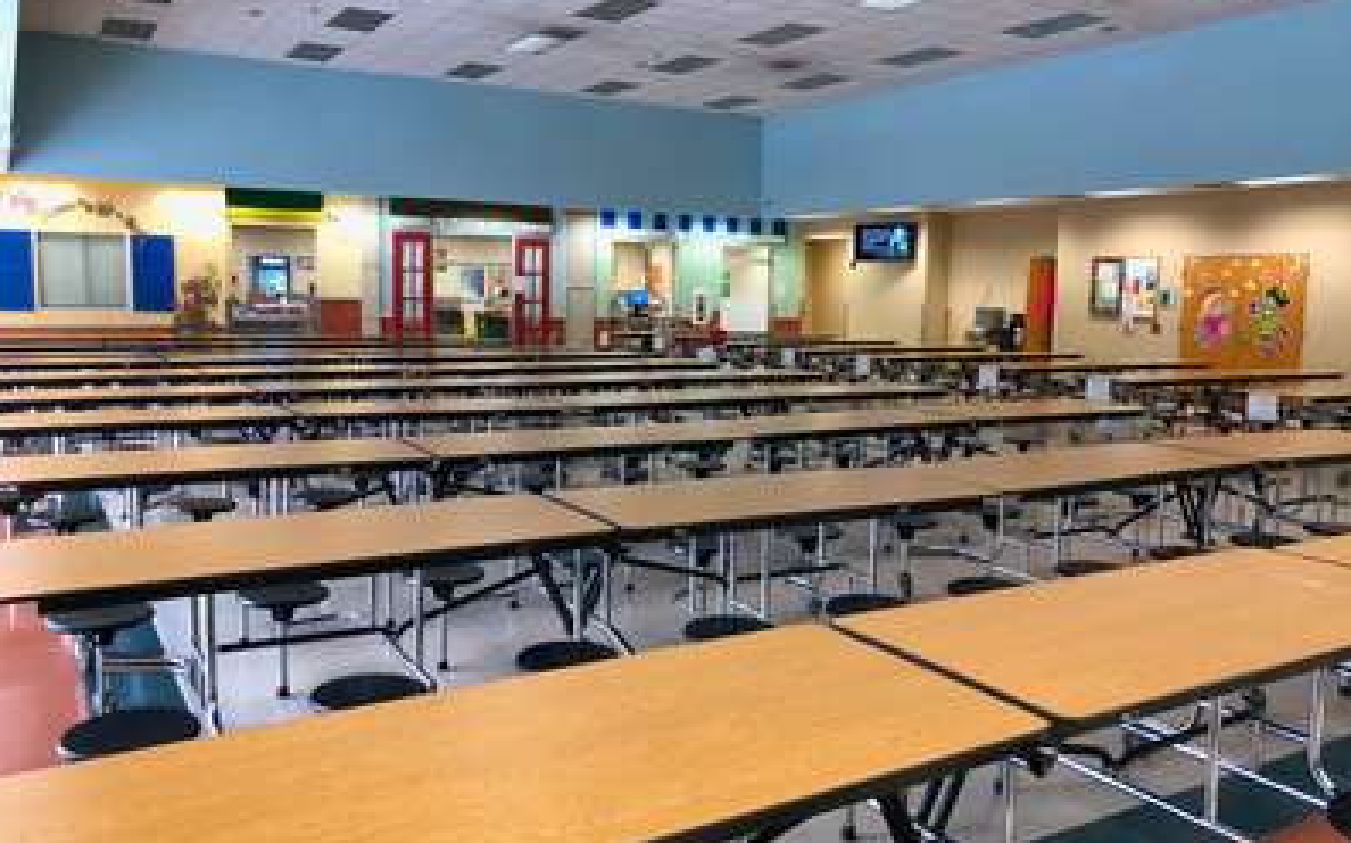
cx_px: 676
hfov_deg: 62.9
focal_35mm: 30
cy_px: 433
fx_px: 1104
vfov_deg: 41.8
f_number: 1.8
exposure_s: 1/30
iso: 32
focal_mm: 4
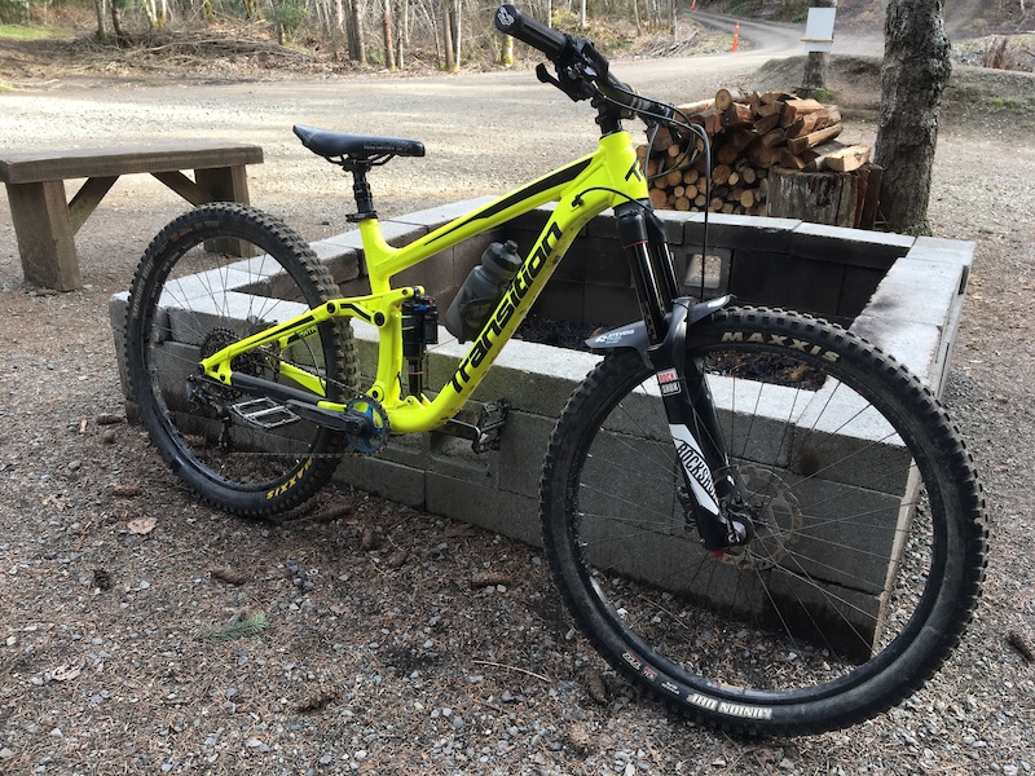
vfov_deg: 48.2
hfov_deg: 61.7
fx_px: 867
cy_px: 388
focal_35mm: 29
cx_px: 518
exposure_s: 1/120
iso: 32
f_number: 2.2
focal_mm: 4.15
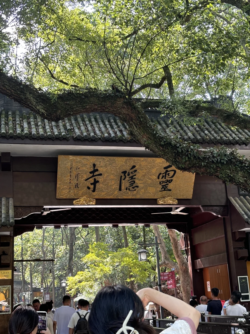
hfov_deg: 28.0
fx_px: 501
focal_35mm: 52
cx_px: 125
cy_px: 167
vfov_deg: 36.8
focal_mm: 5.96
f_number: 1.6
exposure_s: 1/76
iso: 50
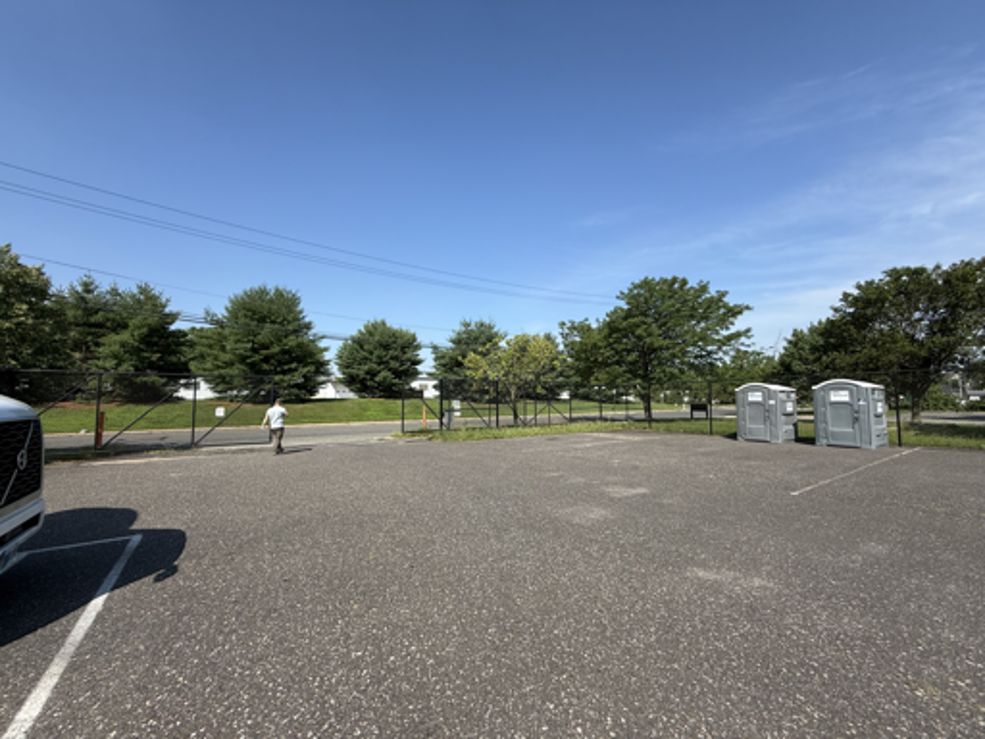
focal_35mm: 14
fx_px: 398
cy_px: 370
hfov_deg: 102.1
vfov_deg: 85.7
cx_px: 492
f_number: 2.2
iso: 50
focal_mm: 2.22
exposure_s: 1/1656
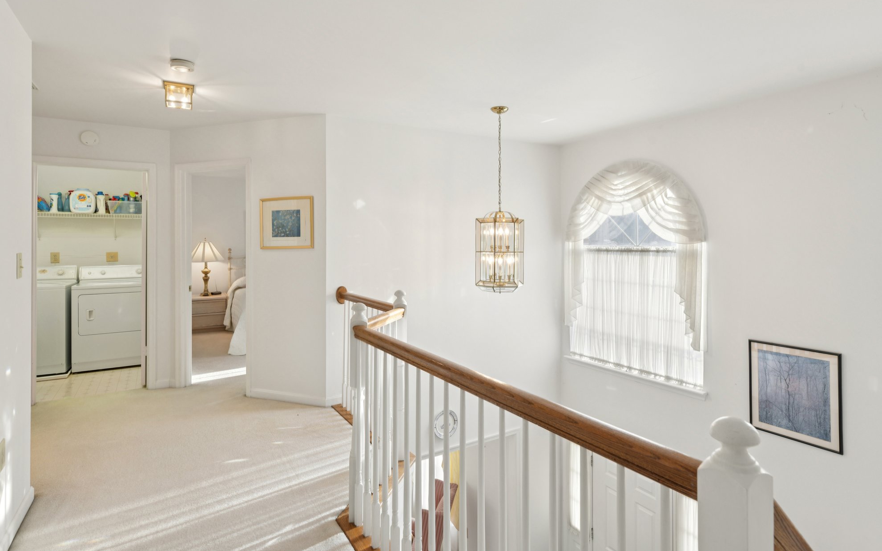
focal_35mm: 20
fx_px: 481
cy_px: 248
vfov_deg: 59.5
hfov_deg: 85.1
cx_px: 442
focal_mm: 19
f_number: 8
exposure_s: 1/50
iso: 100
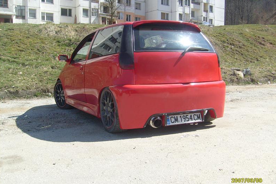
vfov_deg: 36.0
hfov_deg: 51.9
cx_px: 139
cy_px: 90
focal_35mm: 37
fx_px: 284
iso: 80
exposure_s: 1/180
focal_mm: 5.8
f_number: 7.1
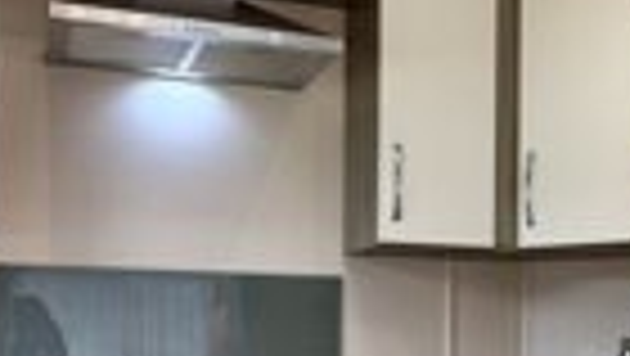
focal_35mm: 67
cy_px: 315
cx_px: 500
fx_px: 1120
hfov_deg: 30.7
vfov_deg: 17.8
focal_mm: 6.76
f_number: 1.78
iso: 64
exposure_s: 1/100
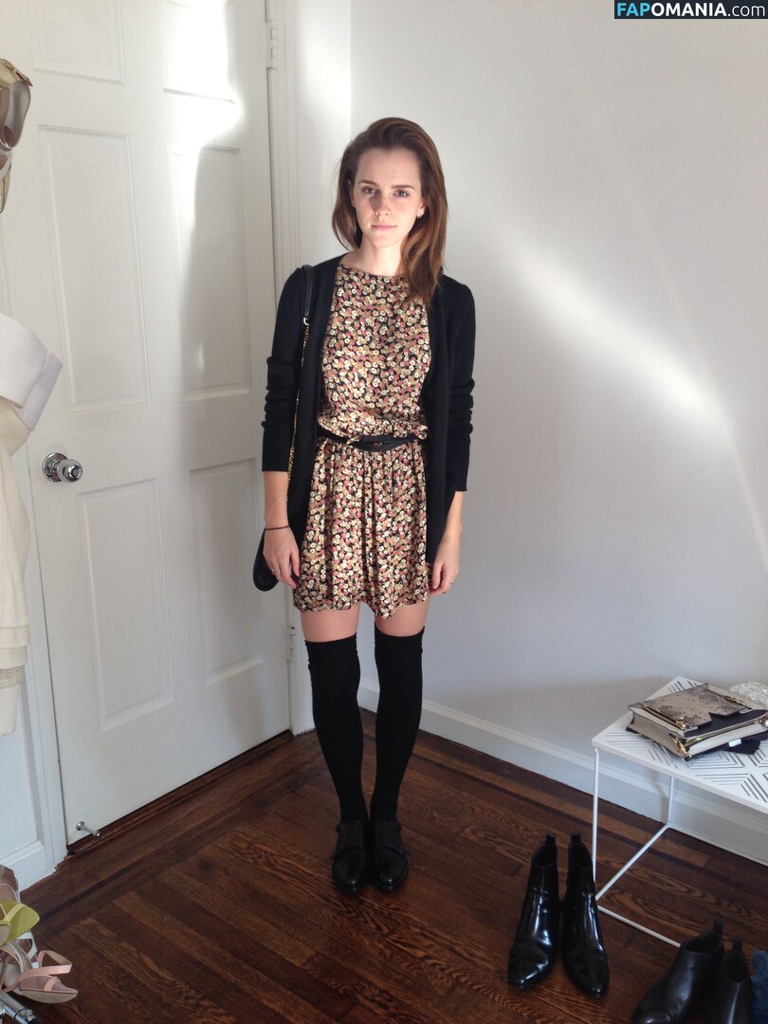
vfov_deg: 55.4
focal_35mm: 33
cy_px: 512
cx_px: 384
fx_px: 976
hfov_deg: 42.9
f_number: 2.4
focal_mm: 4.12
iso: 50
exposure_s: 1/40
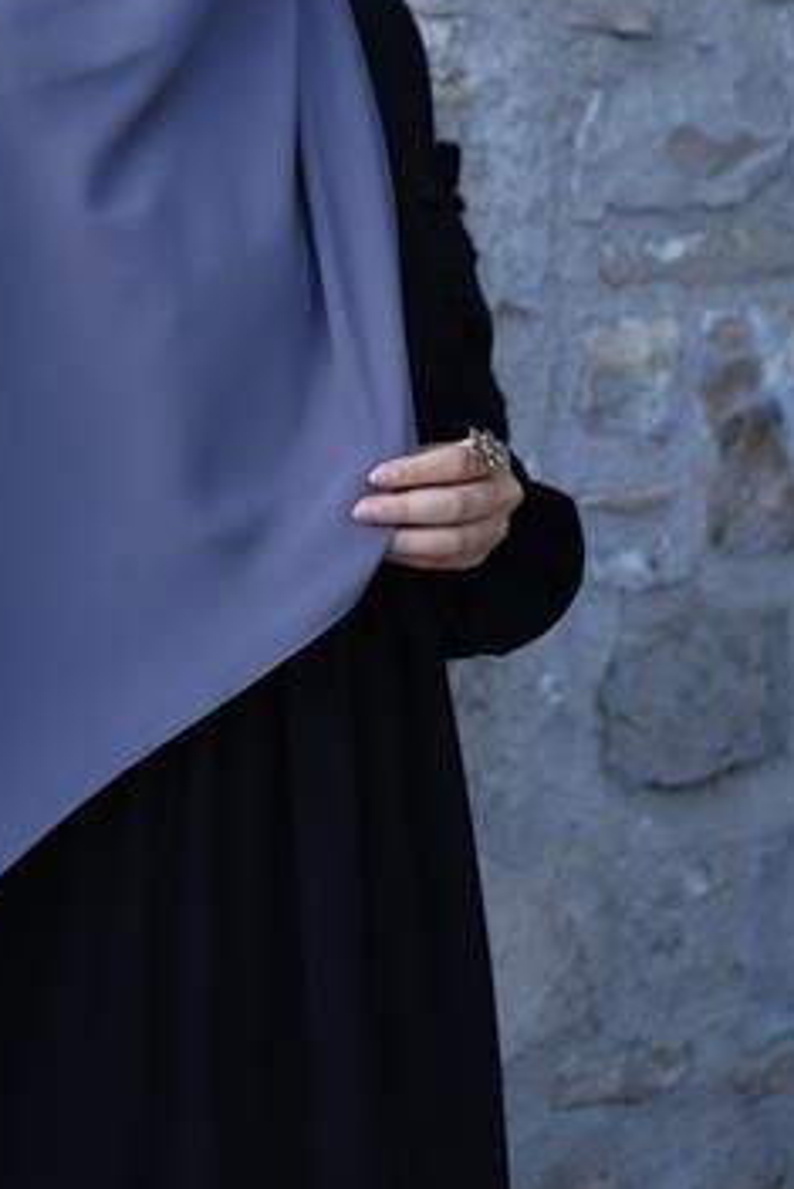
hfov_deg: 9.6
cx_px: 139
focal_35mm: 143
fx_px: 4726
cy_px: 216
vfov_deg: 14.3
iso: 125
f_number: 1.8
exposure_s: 1/60
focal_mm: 56
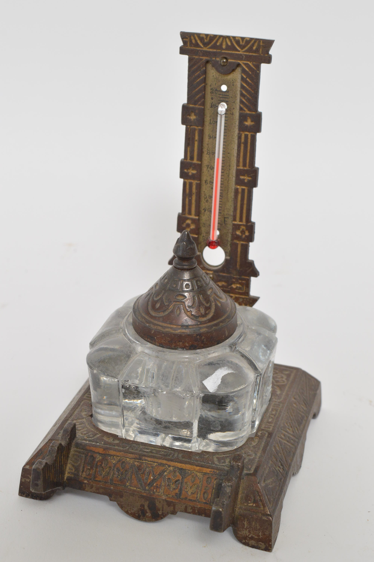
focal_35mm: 72
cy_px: 281
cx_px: 187
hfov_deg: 18.9
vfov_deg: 28.1
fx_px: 1124
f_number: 9
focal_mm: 48
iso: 800
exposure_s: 1/80
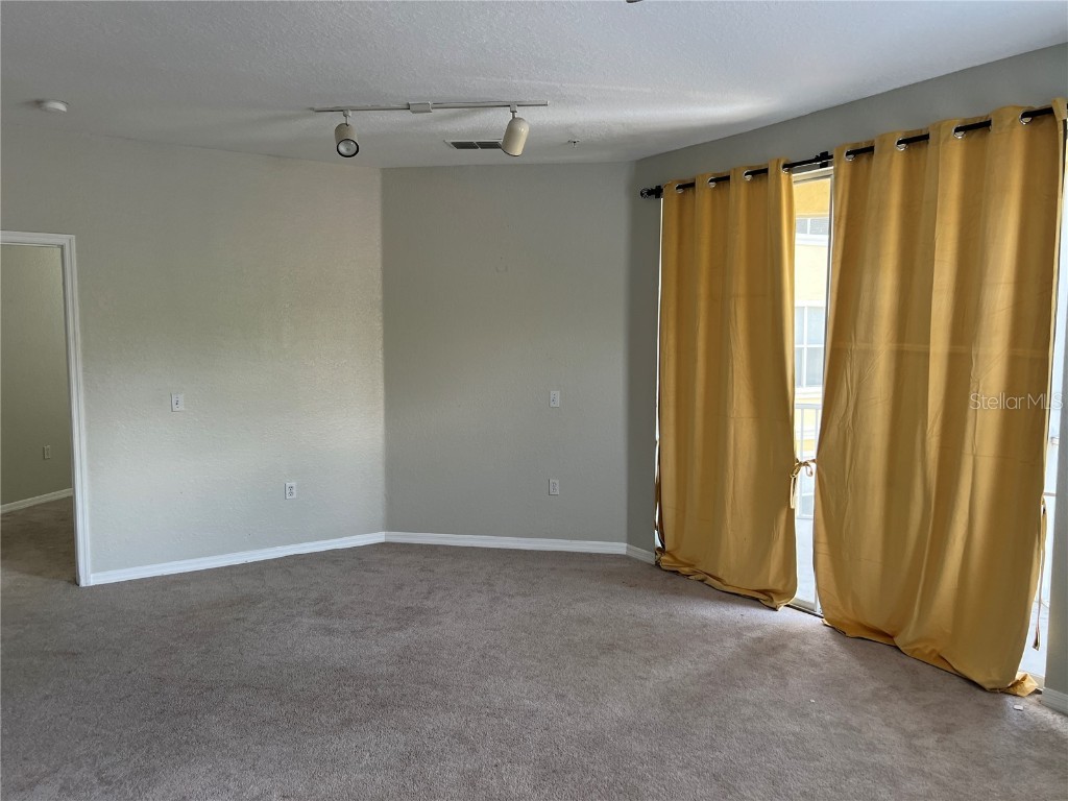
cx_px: 534
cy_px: 400
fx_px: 802
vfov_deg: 53.1
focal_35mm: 26
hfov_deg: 67.3
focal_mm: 5.7
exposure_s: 1/60
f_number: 1.5
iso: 64
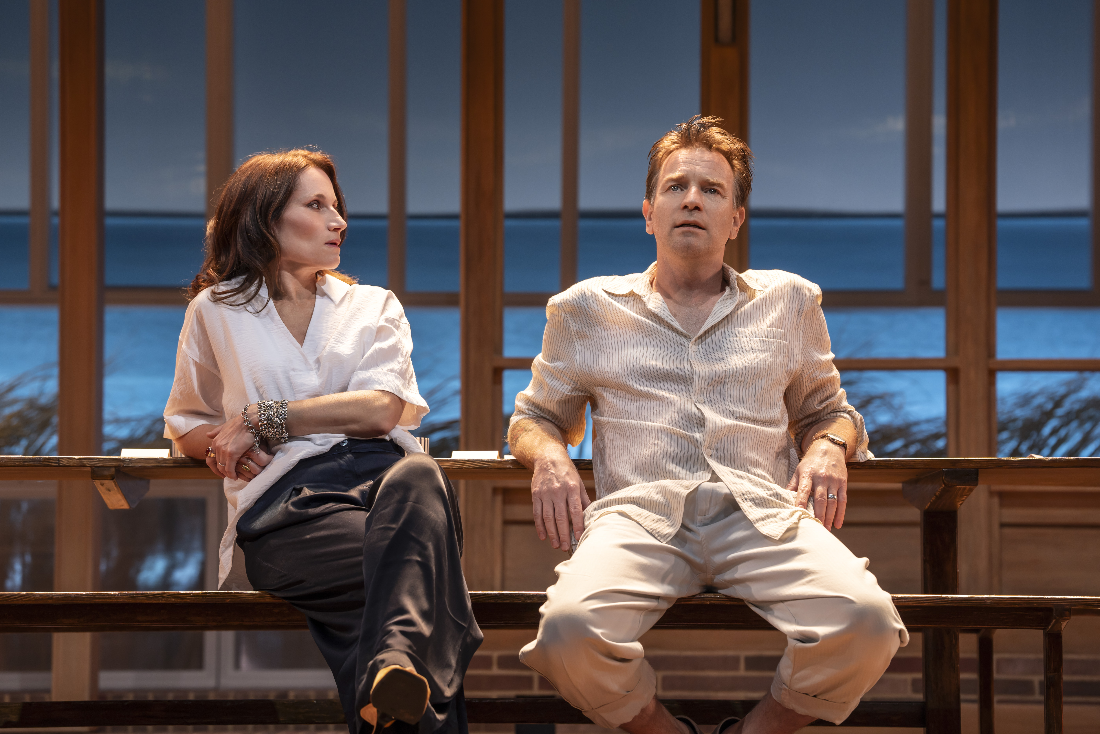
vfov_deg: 10.2
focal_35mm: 134
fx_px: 4094
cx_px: 550
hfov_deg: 15.3
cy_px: 367
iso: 250
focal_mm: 134
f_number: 4
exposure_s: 1/250
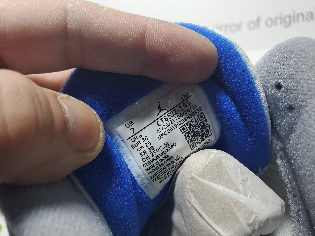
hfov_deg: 67.3
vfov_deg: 53.1
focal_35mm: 26
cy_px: 118
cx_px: 158
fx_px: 237
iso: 50
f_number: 2.4
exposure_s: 1/101
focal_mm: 4.3
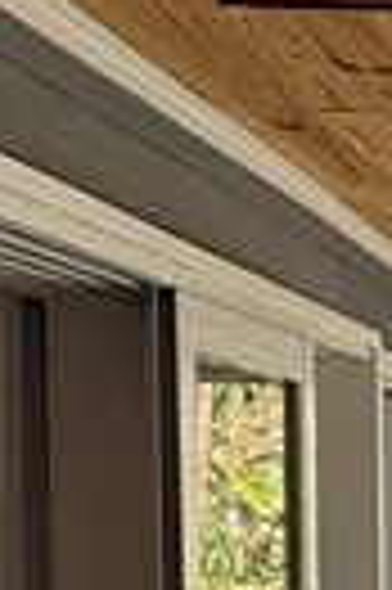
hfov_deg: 9.5
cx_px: 1149
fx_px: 1867
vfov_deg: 17.4
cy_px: 635
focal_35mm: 114
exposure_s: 1/240
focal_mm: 2.22
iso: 64
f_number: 2.2
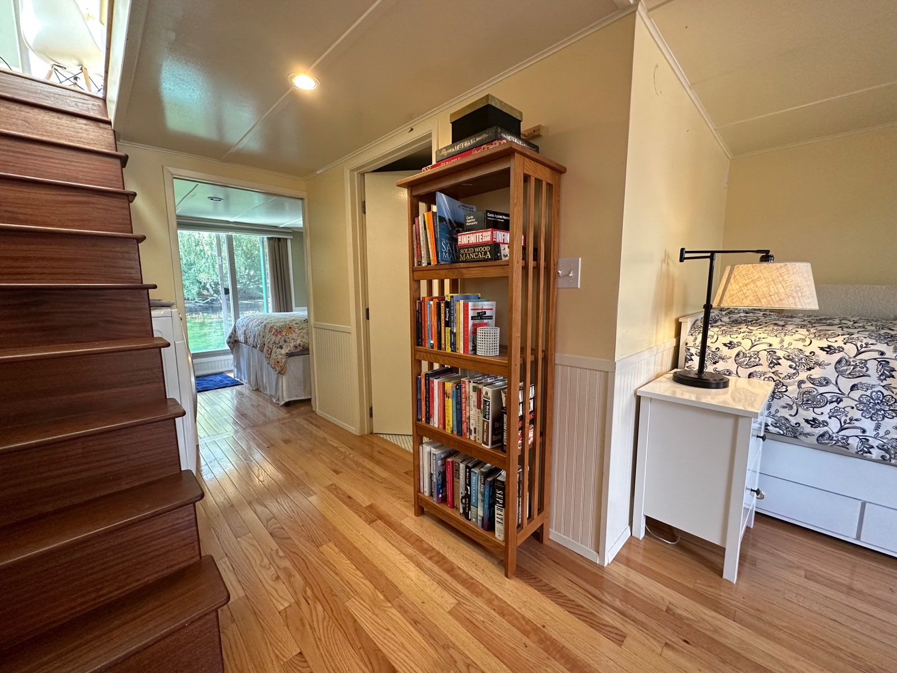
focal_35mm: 14
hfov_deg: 102.1
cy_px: 336
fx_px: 363
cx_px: 448
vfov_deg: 85.7
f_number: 2.2
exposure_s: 1/120
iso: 200
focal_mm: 2.22
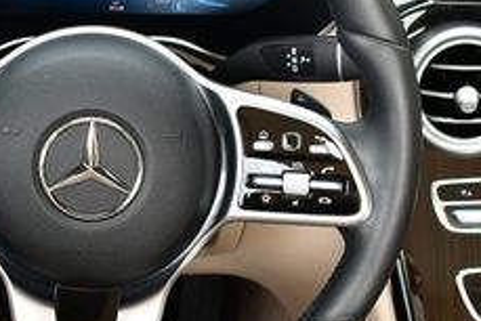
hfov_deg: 18.2
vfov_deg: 12.2
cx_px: 279
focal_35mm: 112
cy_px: 193
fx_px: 1497
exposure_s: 1/250
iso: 400
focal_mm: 20
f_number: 3.8
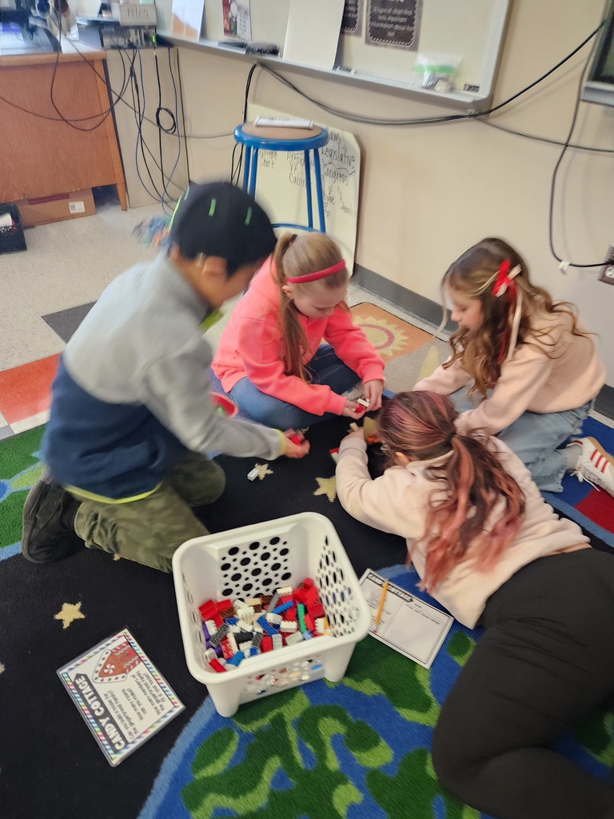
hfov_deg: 58.9
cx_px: 307
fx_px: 544
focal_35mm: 23
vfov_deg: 73.9
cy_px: 410
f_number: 1.8
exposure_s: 1/24
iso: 640
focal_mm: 5.4
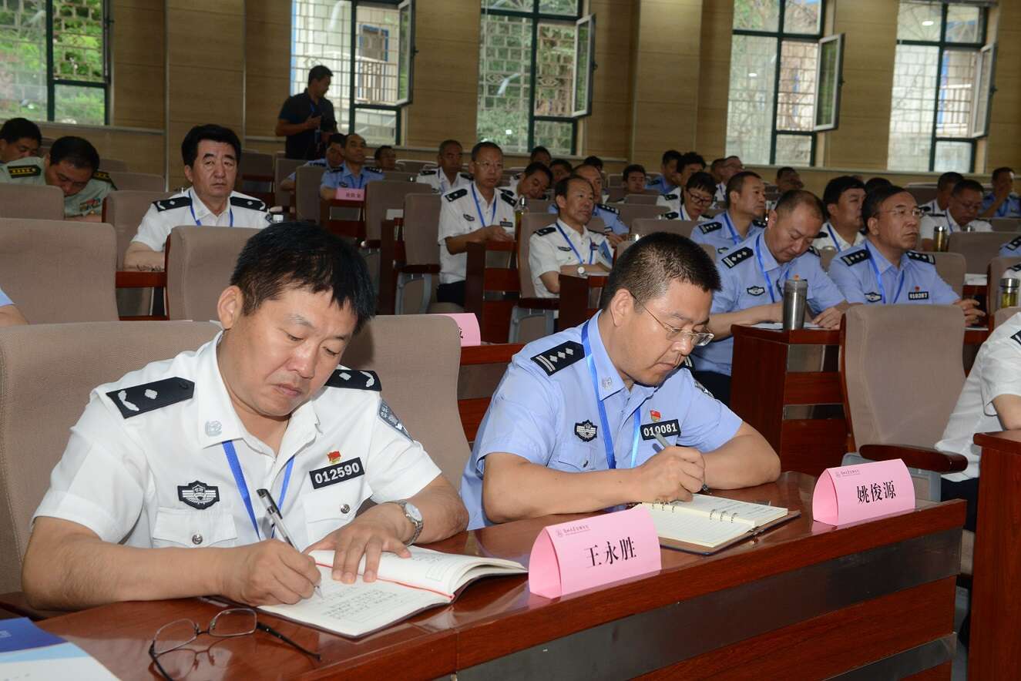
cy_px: 340
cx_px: 510
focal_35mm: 44
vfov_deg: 30.5
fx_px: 1248
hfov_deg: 44.5
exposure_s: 1/60
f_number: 8
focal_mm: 44
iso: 2000
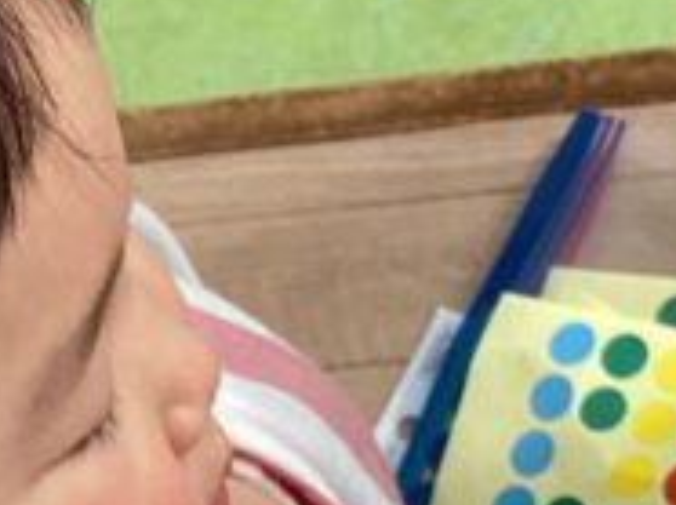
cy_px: 1166
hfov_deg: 10.9
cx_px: 1192
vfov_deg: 8.1
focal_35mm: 171
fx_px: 3335
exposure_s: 1/158
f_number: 2.4
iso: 25
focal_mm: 3.3
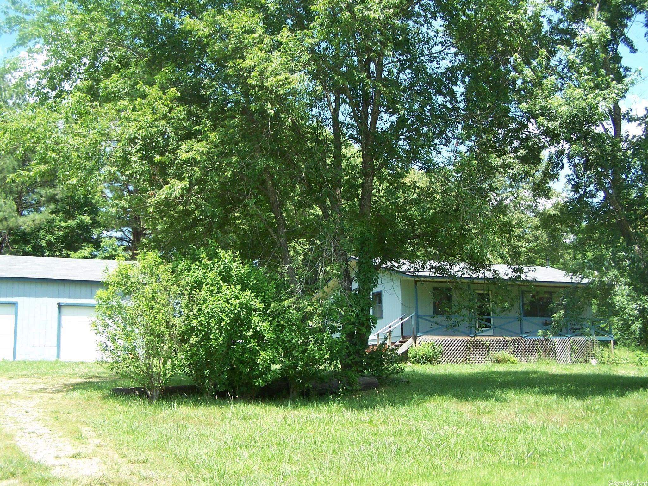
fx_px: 711
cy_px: 243
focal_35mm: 38
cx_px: 324
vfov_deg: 37.7
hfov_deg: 49.0
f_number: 2.8
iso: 80
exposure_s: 1/350
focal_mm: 6.3
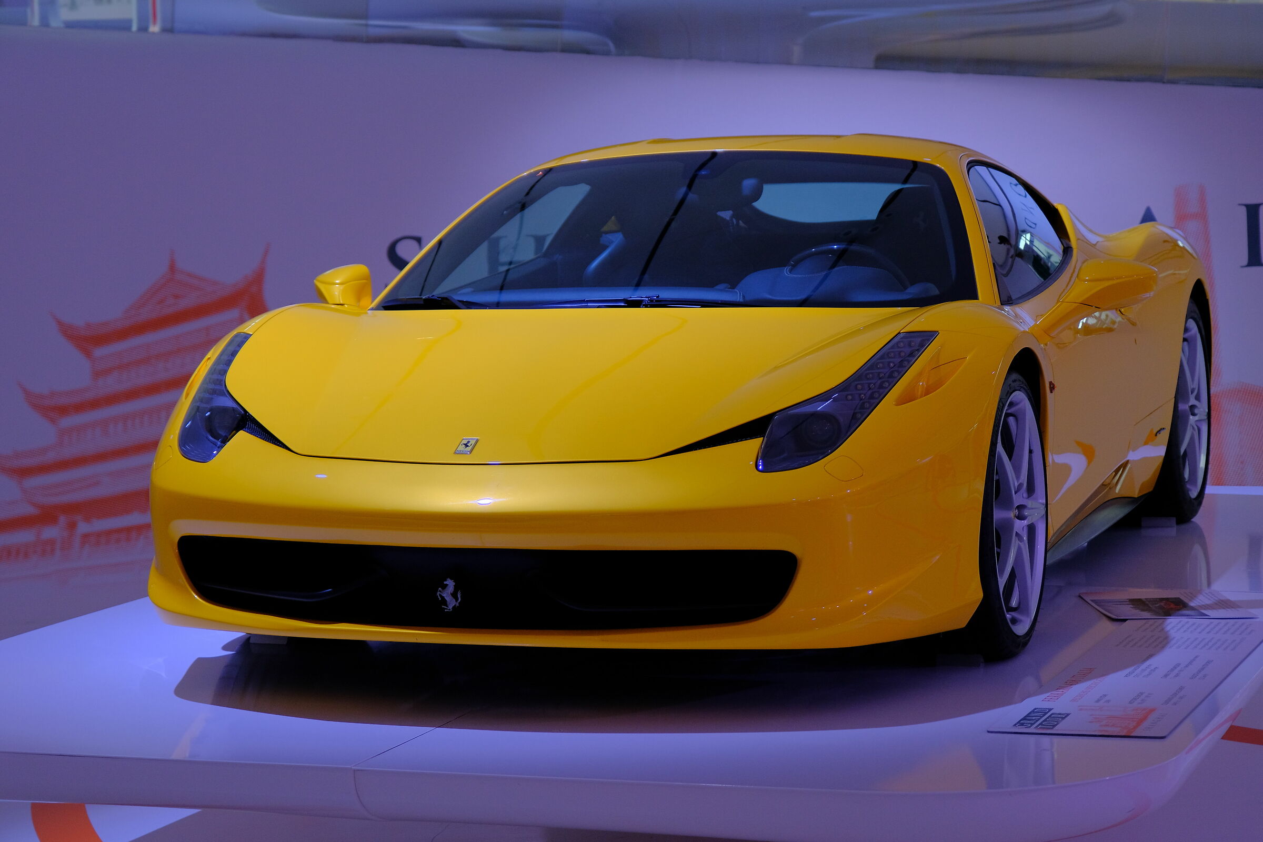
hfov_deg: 24.8
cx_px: 632
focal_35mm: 82
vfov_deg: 16.7
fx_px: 2877
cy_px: 421
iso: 640
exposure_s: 1/80
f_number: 4
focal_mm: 54.5
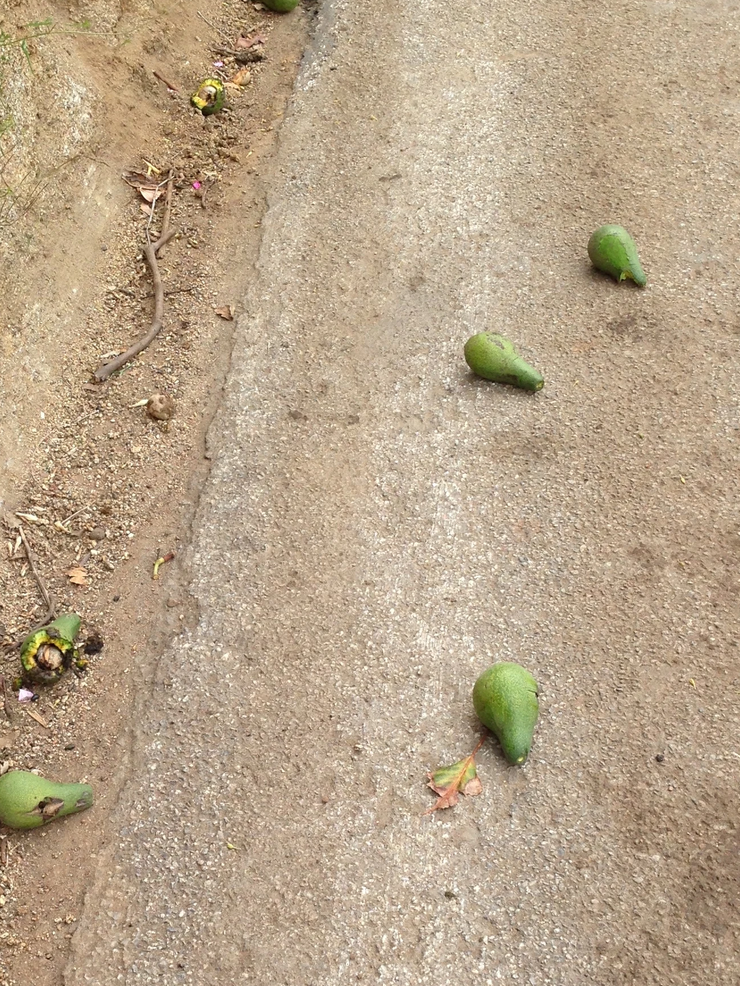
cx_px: 183
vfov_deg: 31.2
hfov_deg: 23.4
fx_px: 1767
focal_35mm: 62
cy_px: 558
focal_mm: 4.12
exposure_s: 1/459
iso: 50
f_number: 2.4
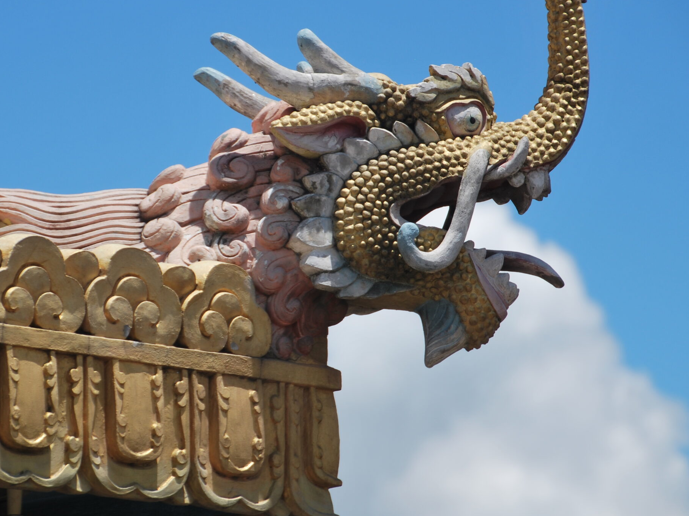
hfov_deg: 7.5
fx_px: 5274
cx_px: 282
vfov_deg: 5.6
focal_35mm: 265
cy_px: 208
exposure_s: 1/500
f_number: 6
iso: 100
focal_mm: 130
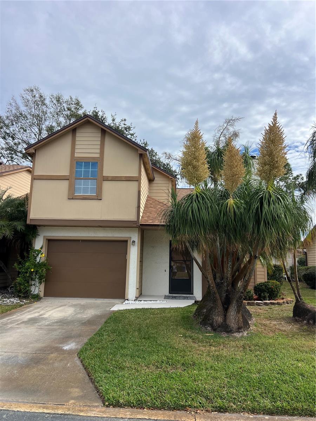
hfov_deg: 53.1
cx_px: 158
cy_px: 210
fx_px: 316
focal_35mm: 26
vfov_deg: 67.3
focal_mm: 5.7
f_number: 1.5
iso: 50
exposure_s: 1/5587
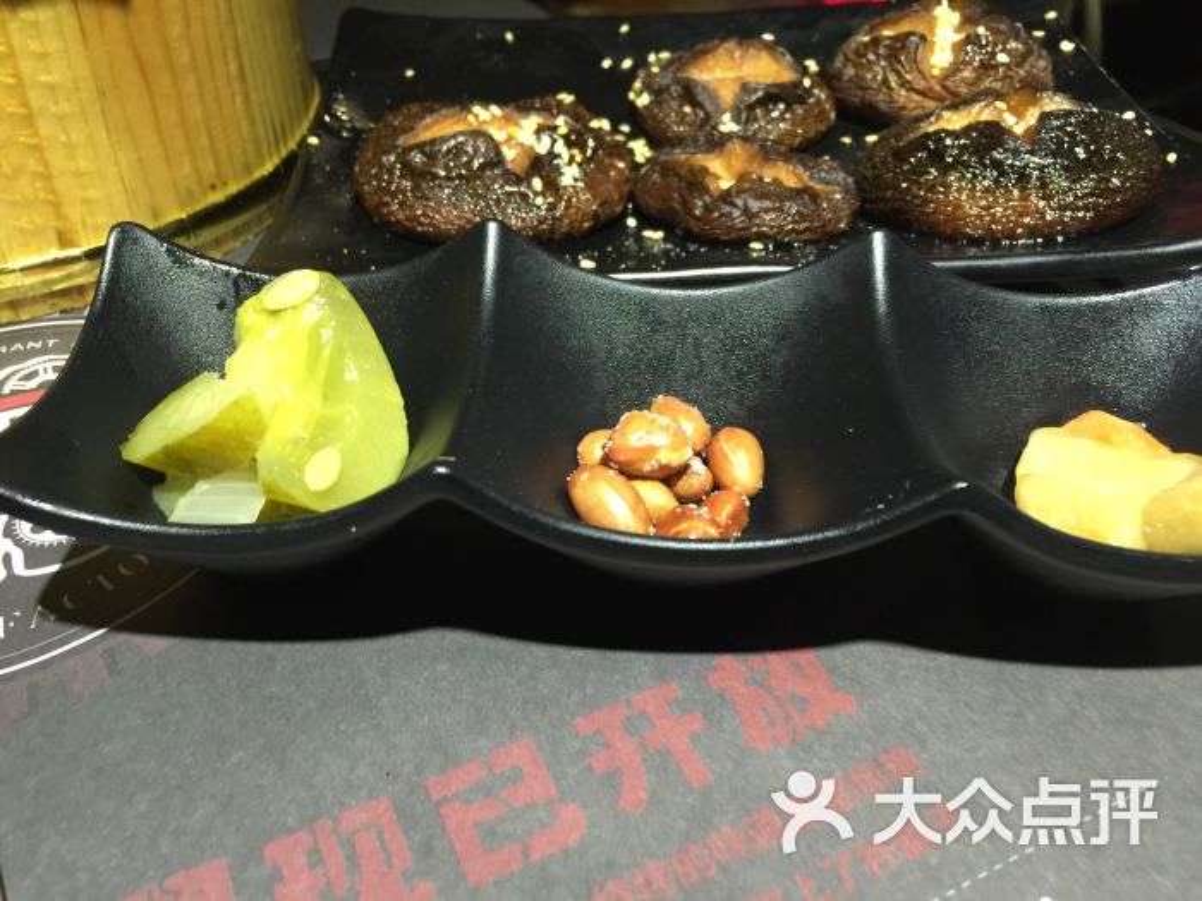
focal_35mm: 29
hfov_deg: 61.7
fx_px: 1007
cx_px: 601
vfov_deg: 48.2
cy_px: 450
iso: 125
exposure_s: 1/10
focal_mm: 4.15
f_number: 2.2
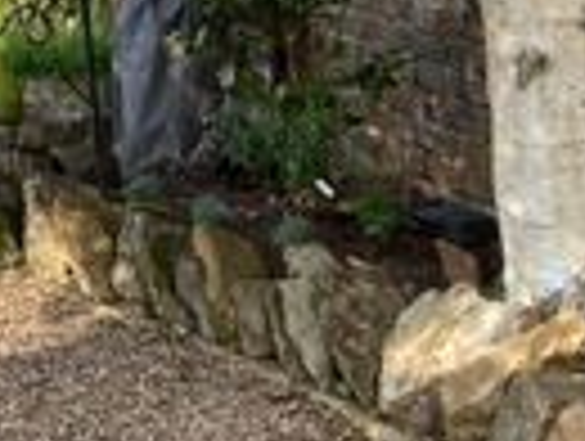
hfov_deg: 15.5
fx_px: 2032
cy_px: -176
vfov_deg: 11.9
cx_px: -212
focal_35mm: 120
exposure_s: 1/473
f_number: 1.8
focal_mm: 4.25
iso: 32
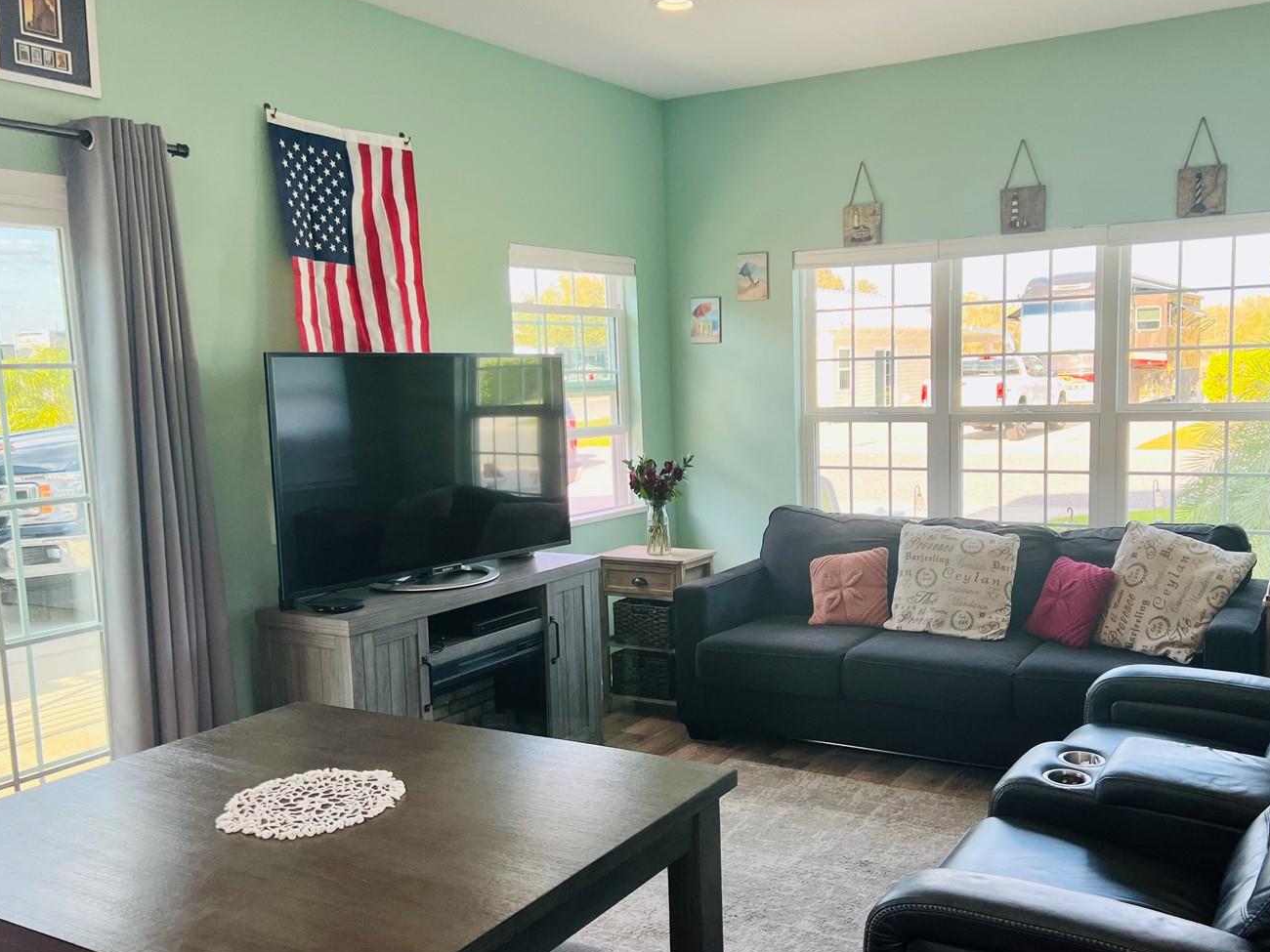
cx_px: 730
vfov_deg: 44.1
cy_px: 513
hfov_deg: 56.6
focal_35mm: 32
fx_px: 1174
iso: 64
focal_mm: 5.7
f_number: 1.5
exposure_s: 1/123
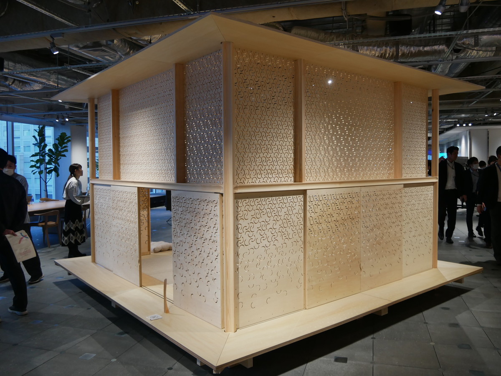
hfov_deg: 63.4
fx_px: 405
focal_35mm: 28
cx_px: 250
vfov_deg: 49.7
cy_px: 188
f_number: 3.5
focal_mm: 14
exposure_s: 1/60
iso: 400
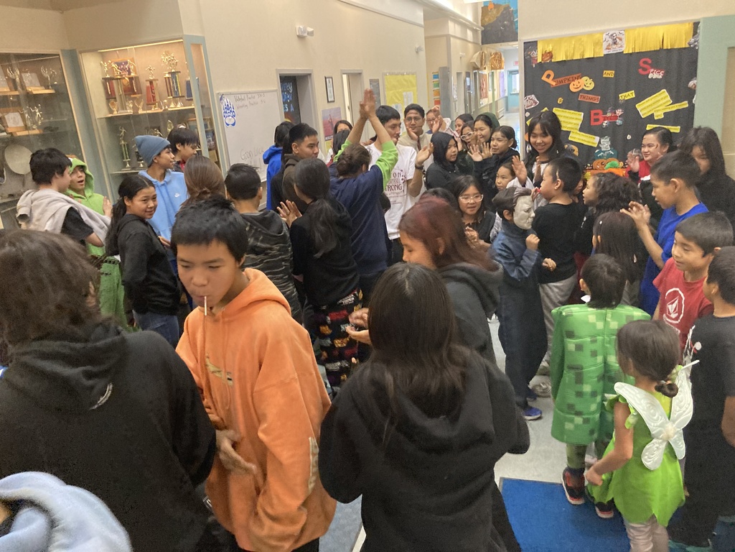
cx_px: 368
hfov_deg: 63.4
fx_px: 595
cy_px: 276
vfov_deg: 49.7
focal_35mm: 28
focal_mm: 3.99
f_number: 1.8
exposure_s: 1/40
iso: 400
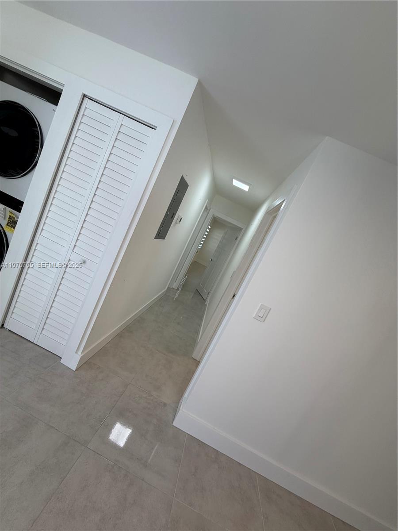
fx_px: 215
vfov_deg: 102.1
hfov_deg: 85.7
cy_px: 266
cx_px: 199
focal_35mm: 14
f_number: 2.2
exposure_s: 1/120
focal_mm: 2.22
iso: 50
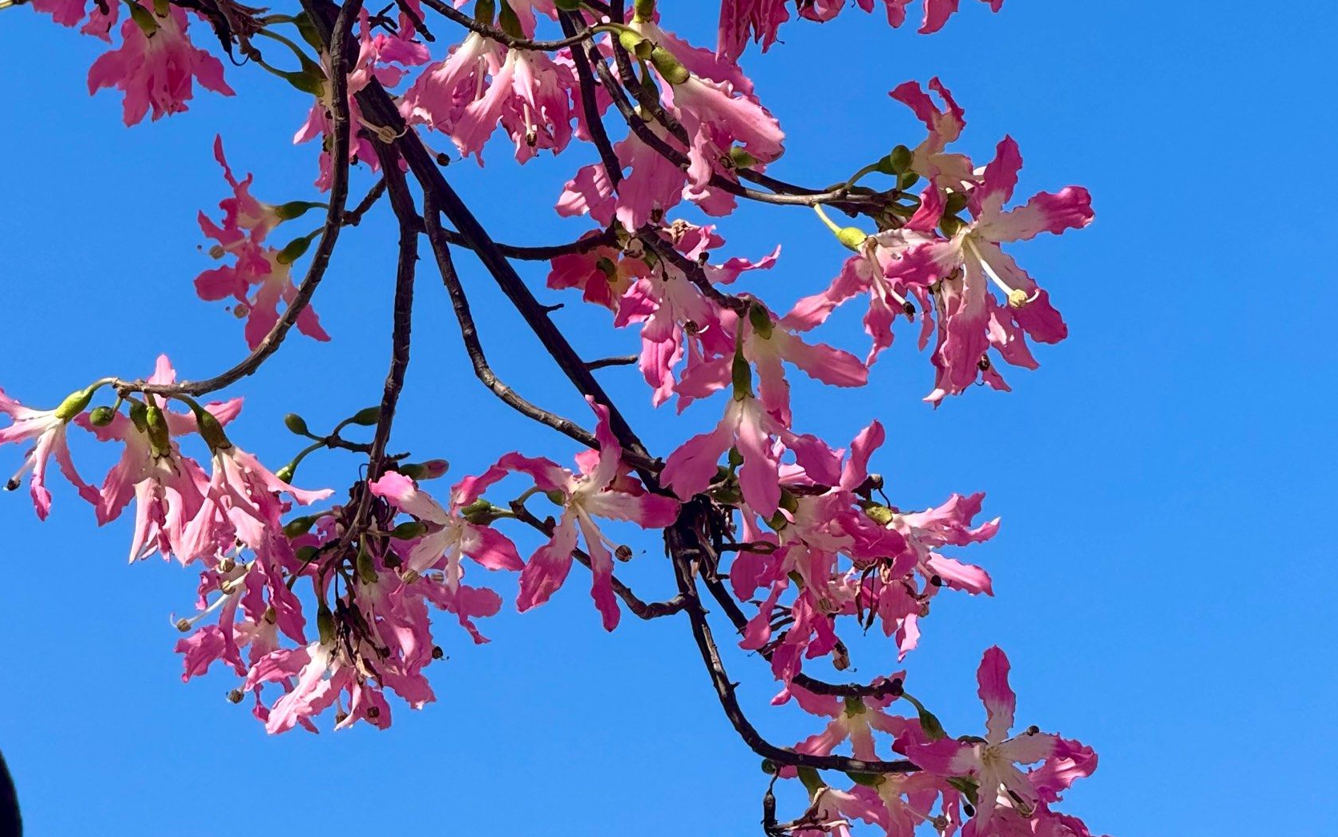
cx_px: 652
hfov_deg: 10.1
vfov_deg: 6.3
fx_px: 7585
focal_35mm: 208
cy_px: -74
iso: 50
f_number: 2.8
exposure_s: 1/1096
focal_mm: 15.66
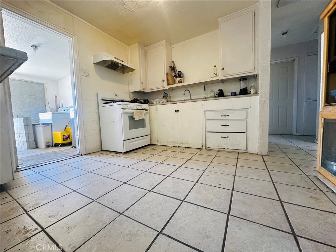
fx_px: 136
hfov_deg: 102.1
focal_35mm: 14
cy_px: 126
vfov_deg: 85.7
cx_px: 168
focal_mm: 2.22
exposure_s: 1/60
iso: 200
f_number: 2.2
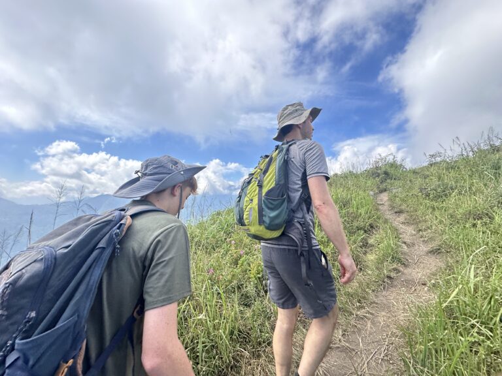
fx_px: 203
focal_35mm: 14
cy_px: 188
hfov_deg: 102.1
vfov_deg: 85.7
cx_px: 251
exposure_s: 1/769
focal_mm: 2.22
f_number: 2.2
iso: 50
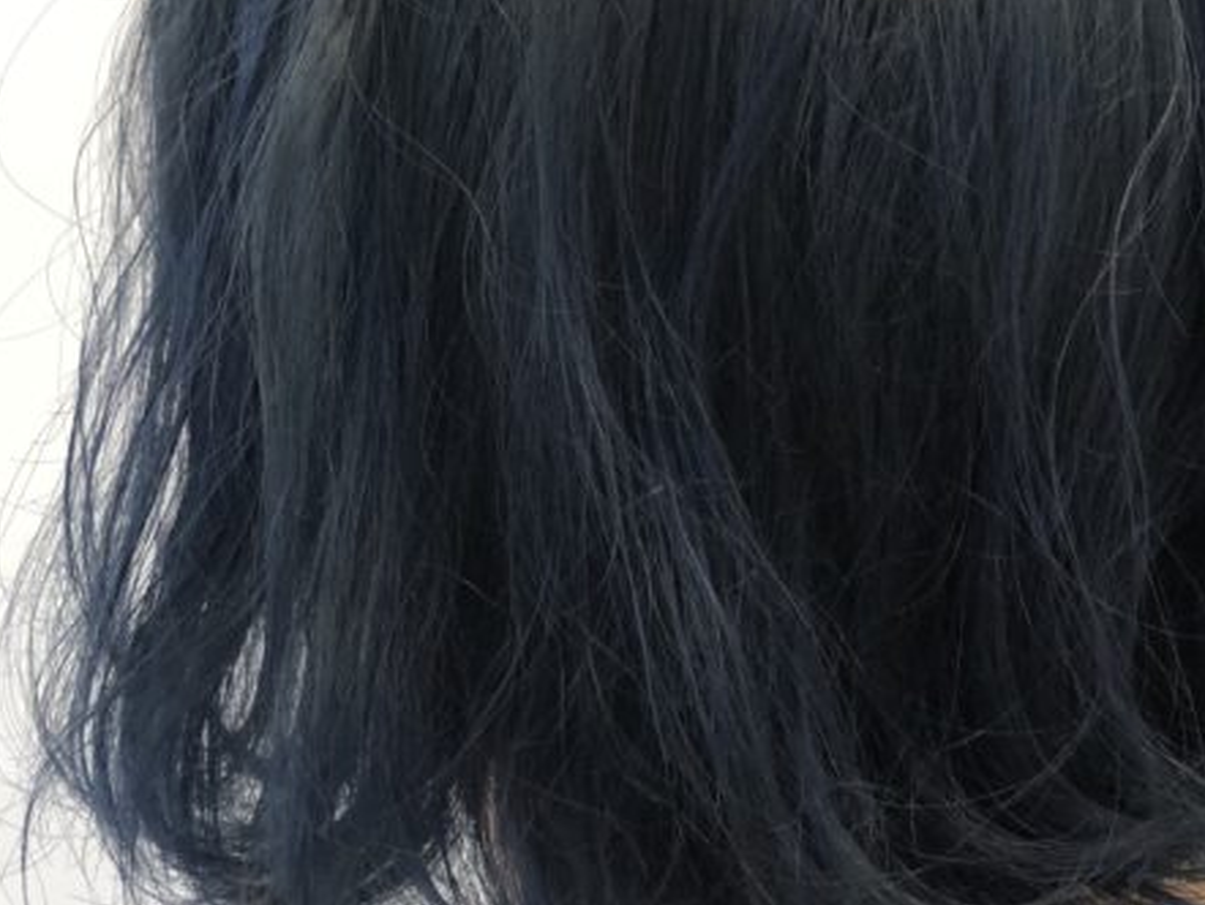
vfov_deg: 37.7
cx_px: 630
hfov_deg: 48.9
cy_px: 387
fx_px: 1324
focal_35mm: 38
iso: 100
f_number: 1.8
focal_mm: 4
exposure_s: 1/50
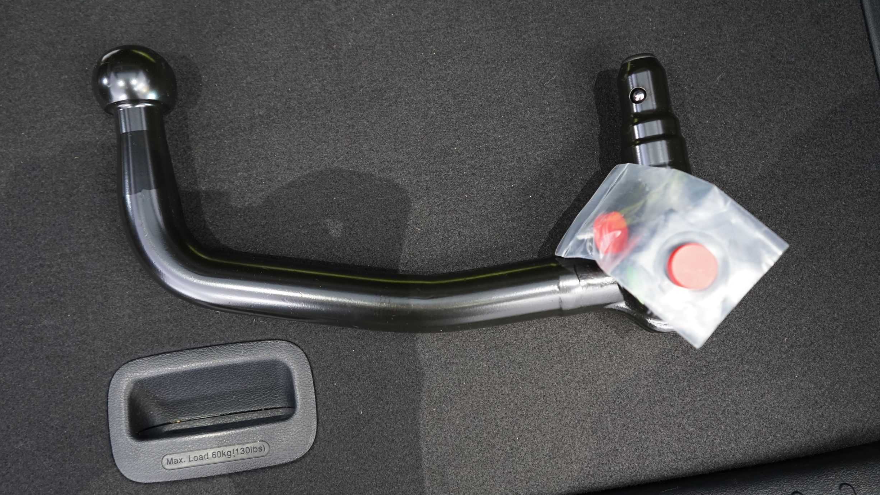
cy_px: 251
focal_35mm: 30
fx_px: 700
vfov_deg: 38.9
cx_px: 449
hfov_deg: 64.3
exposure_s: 1/10
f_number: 4
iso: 1000
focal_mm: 28
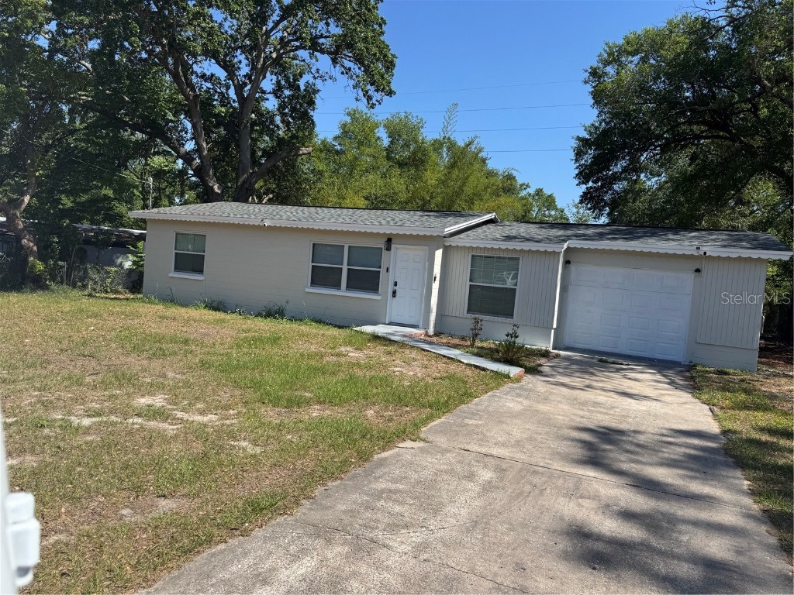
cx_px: 397
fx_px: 550
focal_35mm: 24
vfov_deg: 56.8
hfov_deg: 71.6
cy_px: 298
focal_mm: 6.76
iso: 80
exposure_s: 1/4608
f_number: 1.78
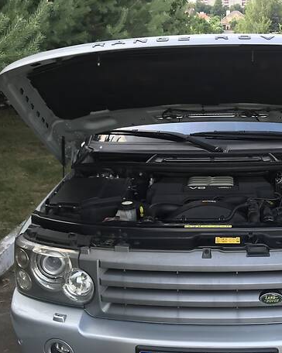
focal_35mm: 48
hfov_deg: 31.1
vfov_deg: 38.7
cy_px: 206
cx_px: 195
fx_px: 501
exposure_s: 1/210
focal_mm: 4
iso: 20
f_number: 1.8
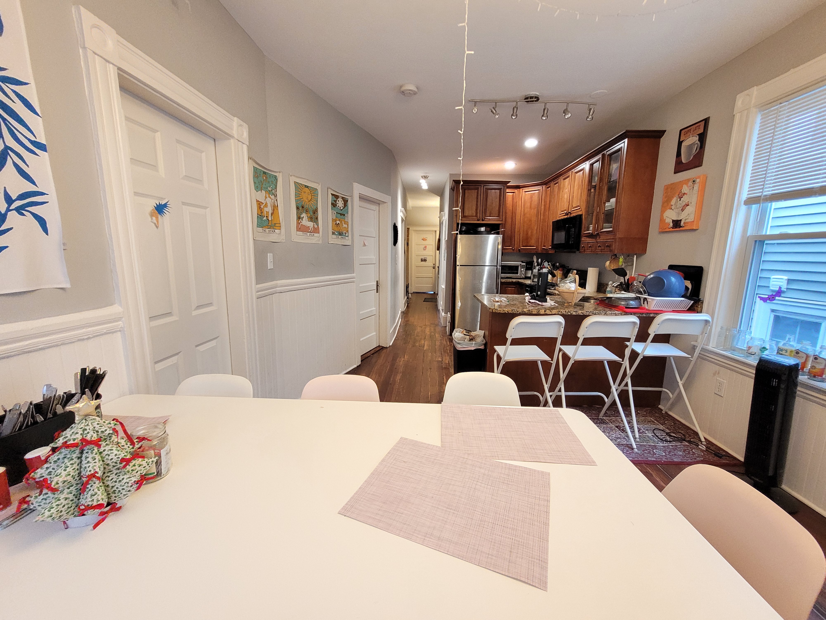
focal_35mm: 13
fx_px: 310
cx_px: 413
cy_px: 310
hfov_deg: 106.2
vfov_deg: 89.9
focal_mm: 1.74
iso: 400
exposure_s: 1/39
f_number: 2.2
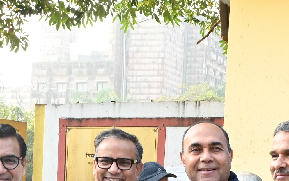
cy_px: 266
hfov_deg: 19.7
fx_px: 827
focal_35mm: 105
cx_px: 220
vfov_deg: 11.9
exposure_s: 1/320
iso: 2000
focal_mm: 24
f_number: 9
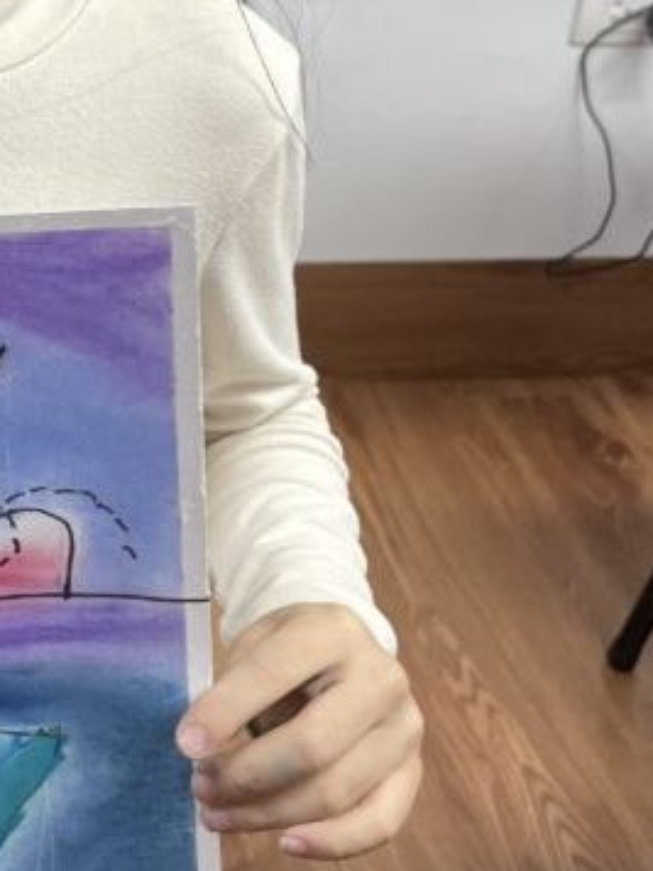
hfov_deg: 19.0
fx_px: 1836
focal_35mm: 73
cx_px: -144
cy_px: 142
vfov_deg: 26.1
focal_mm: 4.2
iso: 100
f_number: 1.6
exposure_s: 1/100
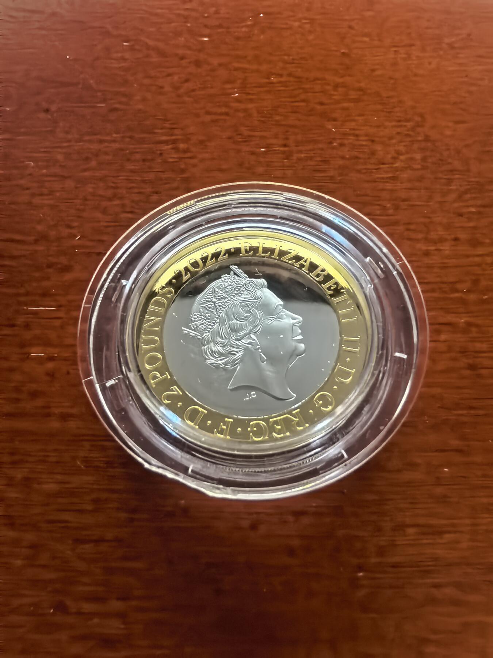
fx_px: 456
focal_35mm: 24
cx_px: 246
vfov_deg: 71.6
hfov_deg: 56.8
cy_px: 329
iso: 1000
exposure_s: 1/50
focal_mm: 1.68
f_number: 2.2
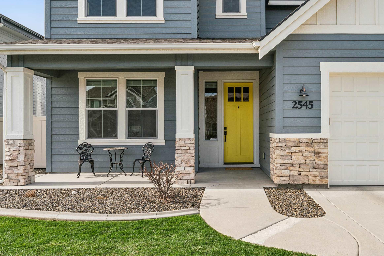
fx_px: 309
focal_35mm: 29
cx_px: 219
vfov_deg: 45.0
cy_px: 129
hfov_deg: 63.4
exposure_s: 1/160
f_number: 13
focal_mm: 22
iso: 400
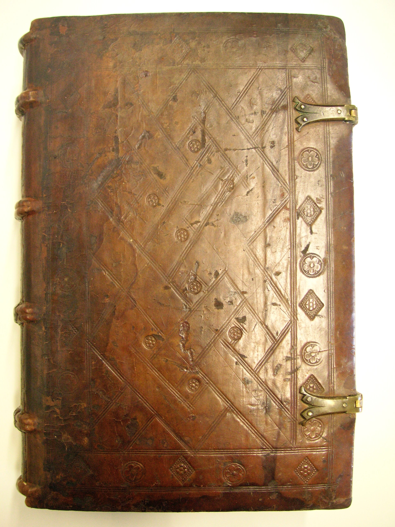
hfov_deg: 38.7
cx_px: 198
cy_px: 264
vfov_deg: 50.1
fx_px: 563
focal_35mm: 37
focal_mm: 6.1
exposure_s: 1/30
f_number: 2.8
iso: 100
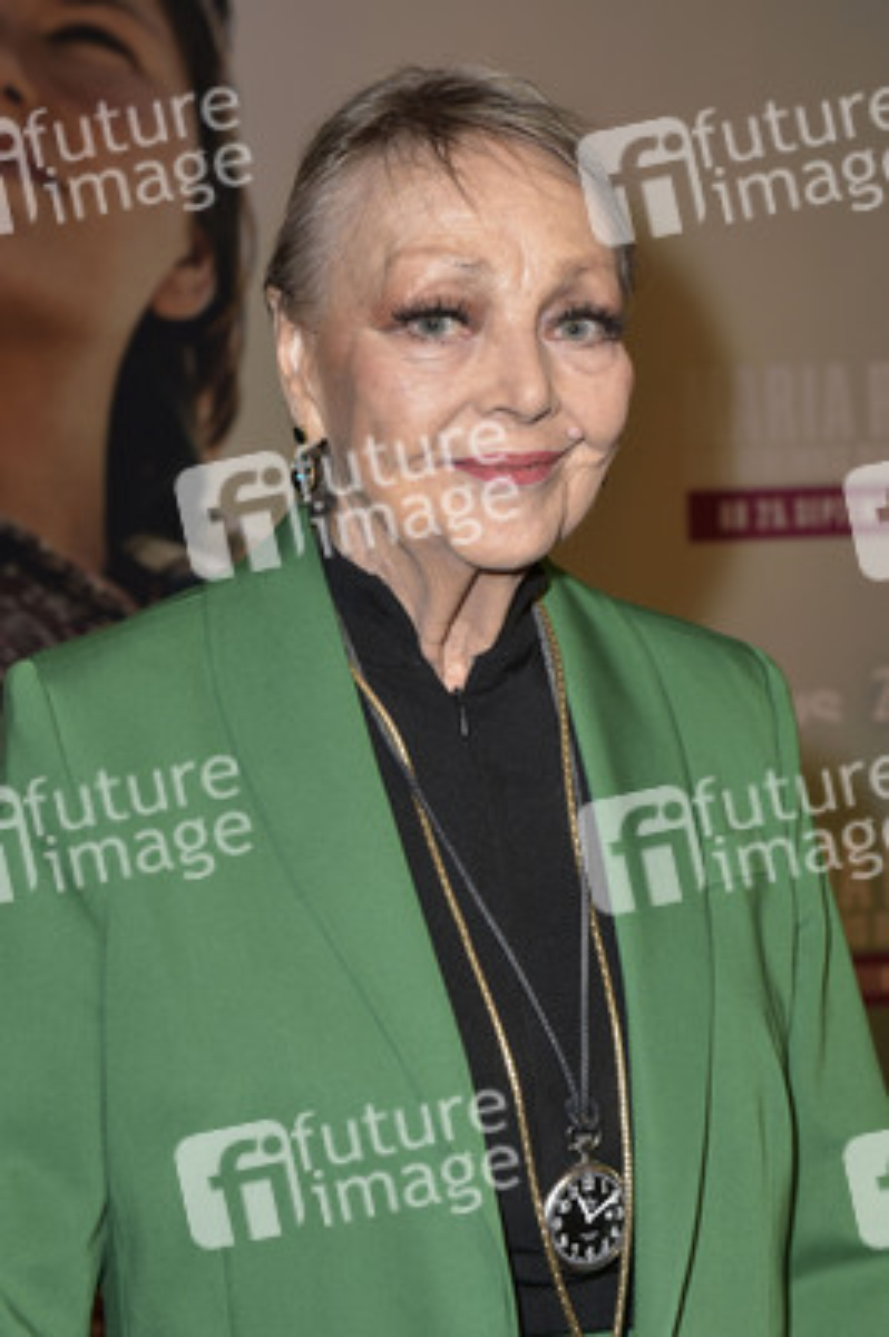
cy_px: 668
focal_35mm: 55
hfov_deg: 24.6
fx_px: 2041
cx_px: 444
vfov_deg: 36.3
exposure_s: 1/200
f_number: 5.6
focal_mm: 55
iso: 800
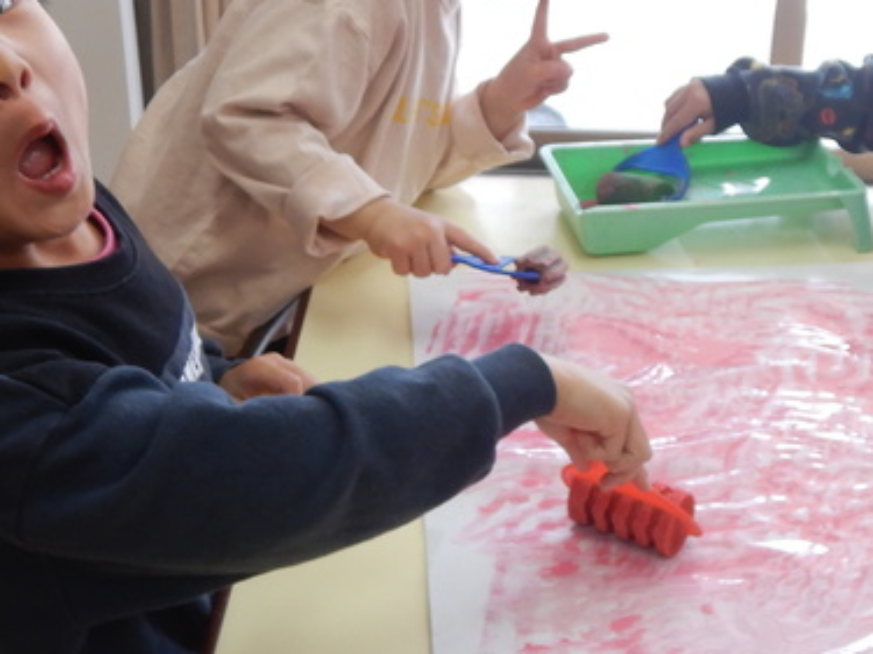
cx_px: 680
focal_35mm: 64
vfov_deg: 22.9
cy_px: 310
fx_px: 1614
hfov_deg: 29.7
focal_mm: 4.3
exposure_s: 1/80
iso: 125
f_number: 2.8
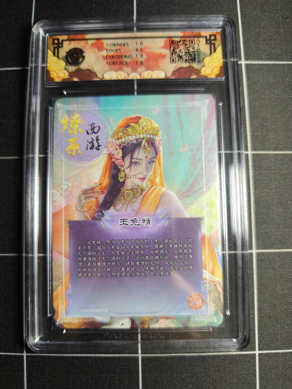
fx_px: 259
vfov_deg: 73.9
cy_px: 194
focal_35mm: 23
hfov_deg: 58.9
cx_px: 146
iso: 400
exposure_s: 1/100
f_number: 1.65
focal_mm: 6.14
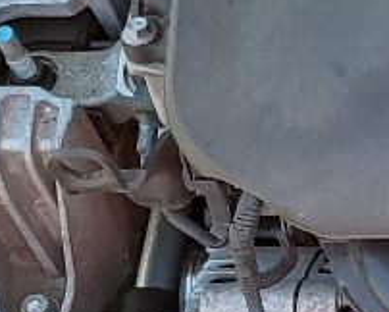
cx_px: 965
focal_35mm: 201
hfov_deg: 8.7
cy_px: 154
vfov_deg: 7.7
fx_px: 2316
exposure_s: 1/323
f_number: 1.5
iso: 50
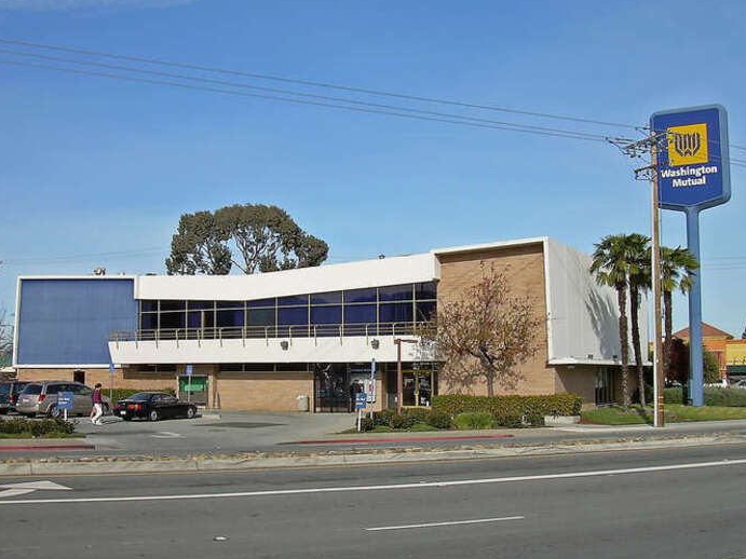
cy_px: 290
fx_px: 948
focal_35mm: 44
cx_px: 368
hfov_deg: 43.0
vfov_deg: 32.9
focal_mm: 6.3
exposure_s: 1/500
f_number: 4.6
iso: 50
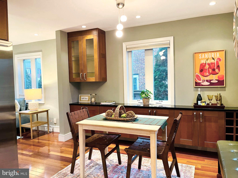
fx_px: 172
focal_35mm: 25
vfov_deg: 54.9
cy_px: 89
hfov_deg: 69.4
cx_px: 119
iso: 500
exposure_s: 1/60
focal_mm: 5.1
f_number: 1.6
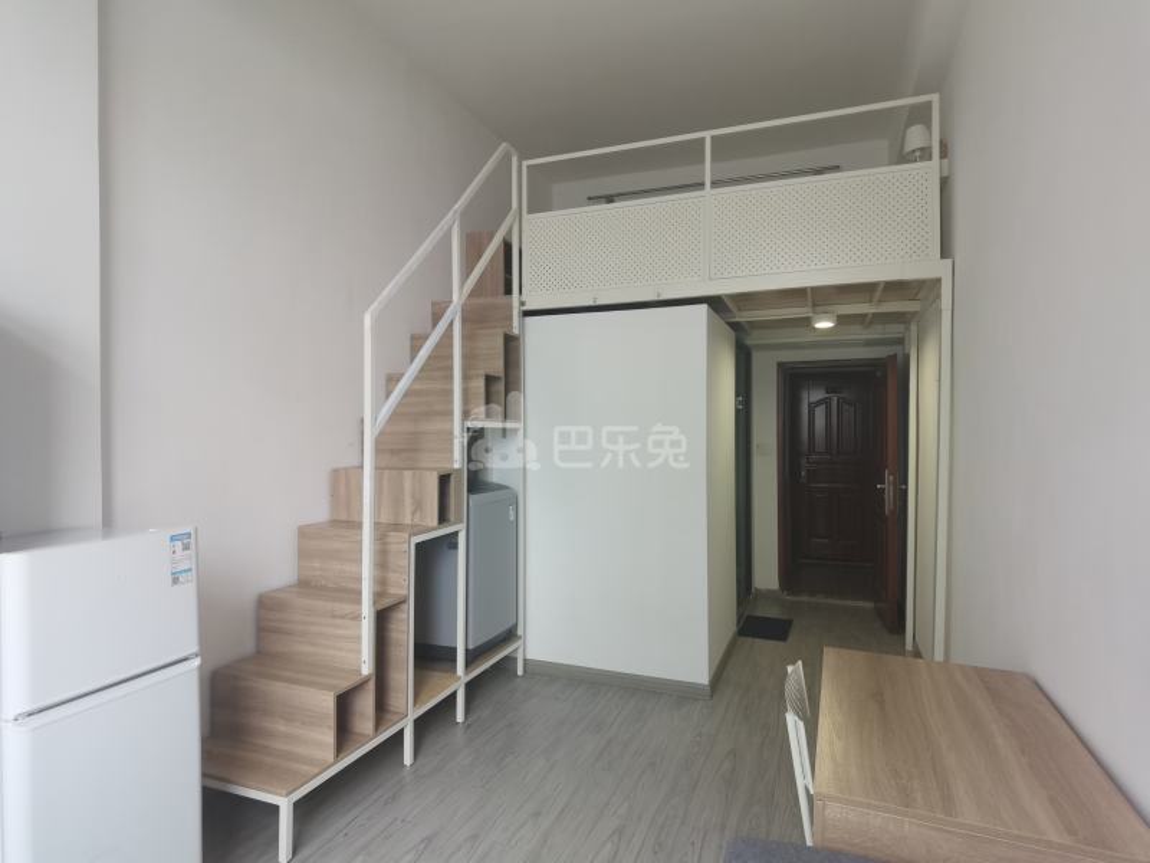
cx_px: 575
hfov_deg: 87.8
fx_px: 598
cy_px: 432
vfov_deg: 71.6
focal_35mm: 18
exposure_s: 1/100
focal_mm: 4.4
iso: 160
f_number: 1.8
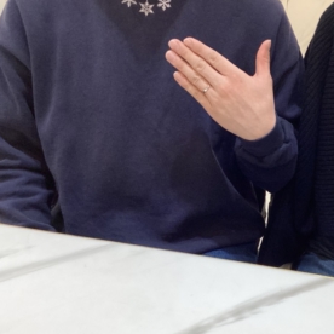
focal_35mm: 44
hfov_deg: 37.5
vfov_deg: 38.3
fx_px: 480
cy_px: 179
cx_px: 246
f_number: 2.4
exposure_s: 1/120
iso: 50
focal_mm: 3.3
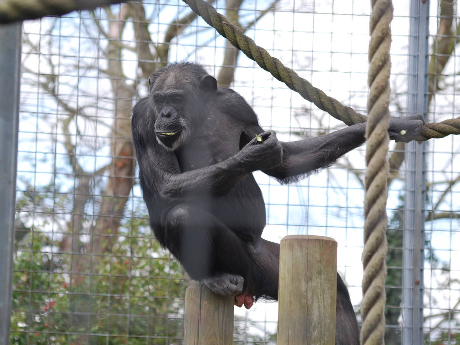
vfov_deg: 6.5
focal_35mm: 230
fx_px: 3056
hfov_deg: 8.6
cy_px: 160
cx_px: 216
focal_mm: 122
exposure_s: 1/400
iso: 200
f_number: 5
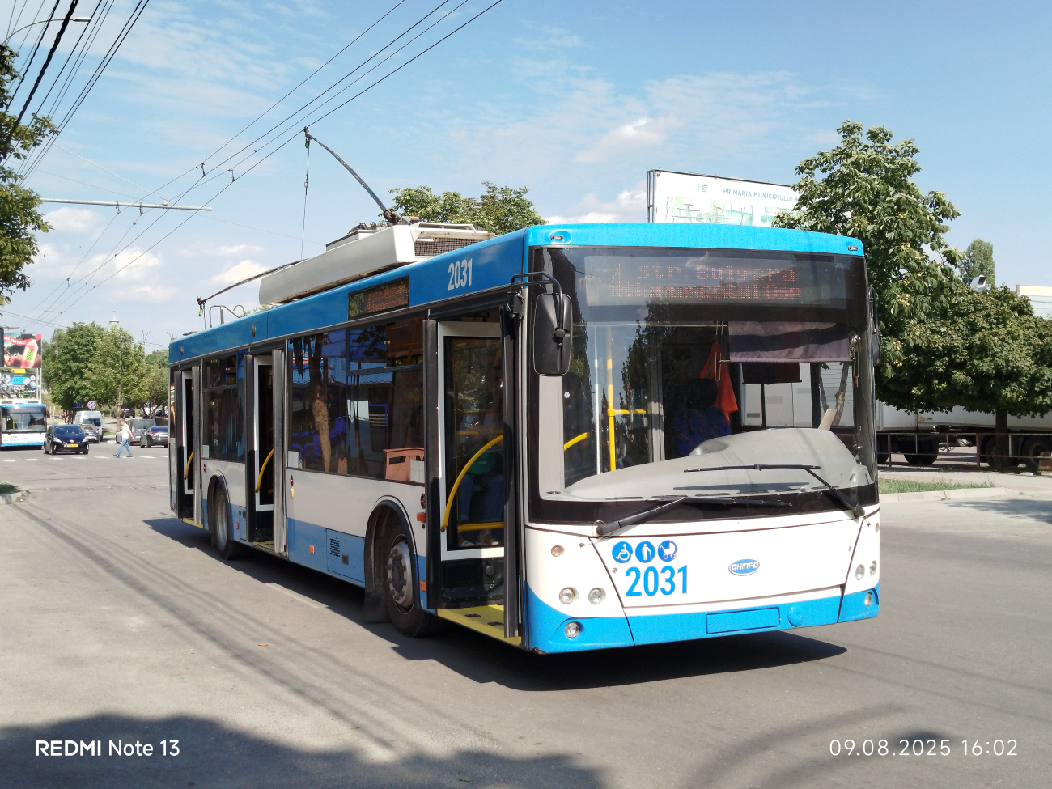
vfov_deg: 35.1
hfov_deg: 45.8
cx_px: 526
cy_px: 394
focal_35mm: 41
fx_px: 1246
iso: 50
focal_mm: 5.31
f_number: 1.7
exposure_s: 1/574
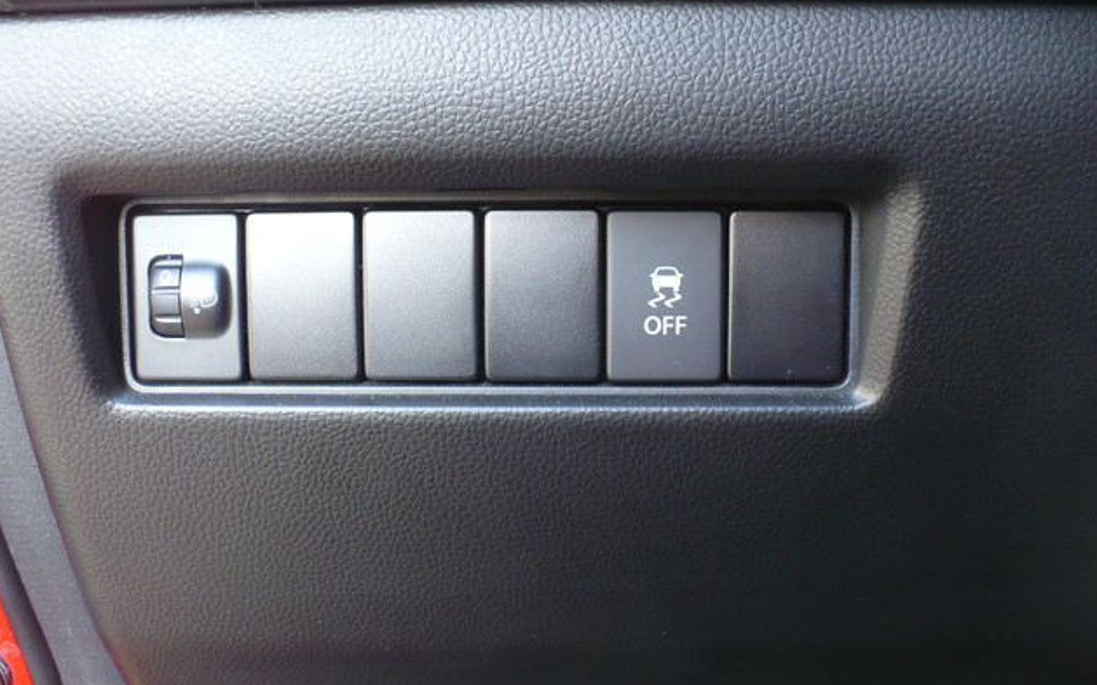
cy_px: 356
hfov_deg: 48.2
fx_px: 1226
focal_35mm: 41
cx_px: 548
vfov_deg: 31.2
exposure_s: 1/20
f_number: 2.8
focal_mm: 6.1
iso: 200
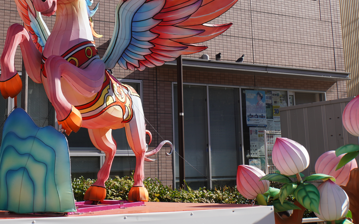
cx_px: 119
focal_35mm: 57
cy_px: 43
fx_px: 556
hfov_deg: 35.4
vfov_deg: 22.5
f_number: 5
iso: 100
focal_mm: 23
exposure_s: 1/640
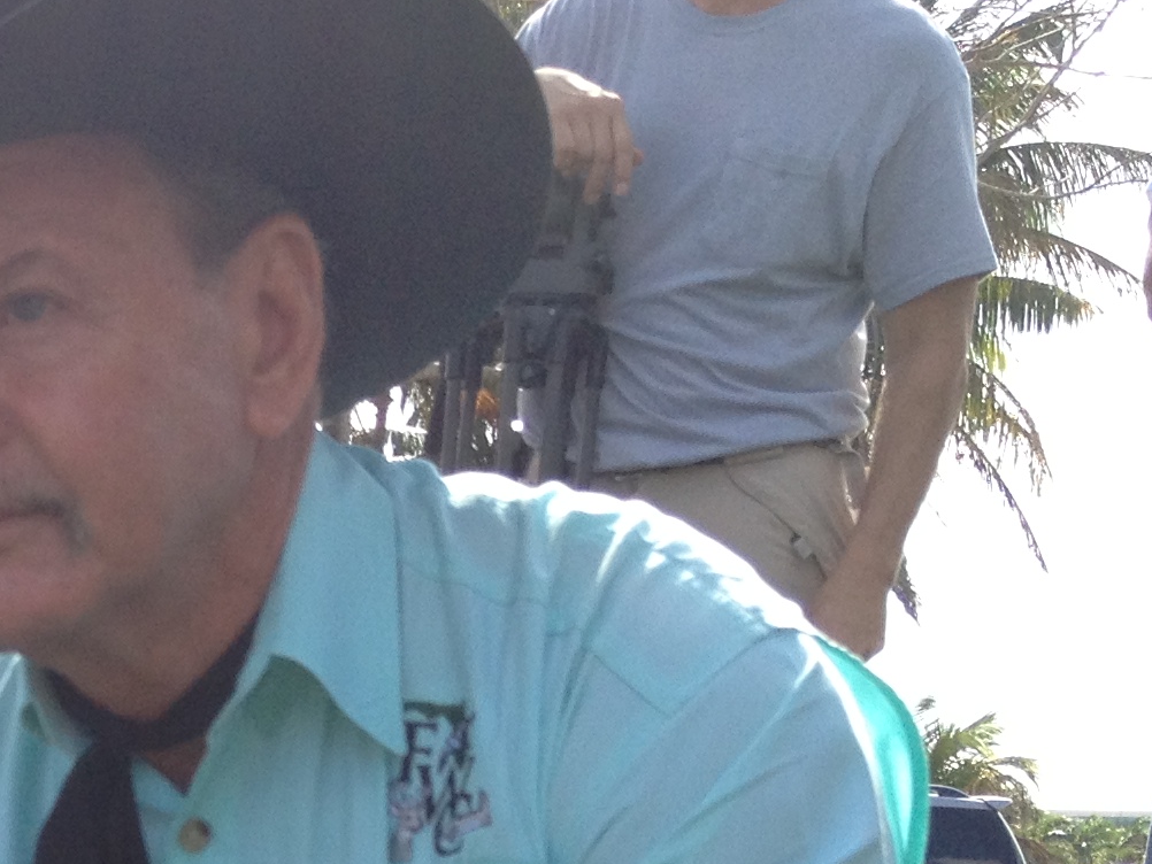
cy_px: 1289
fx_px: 3795
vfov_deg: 12.4
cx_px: -460
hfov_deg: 16.1
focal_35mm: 114
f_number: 2.4
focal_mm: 4.28
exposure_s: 1/620
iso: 50
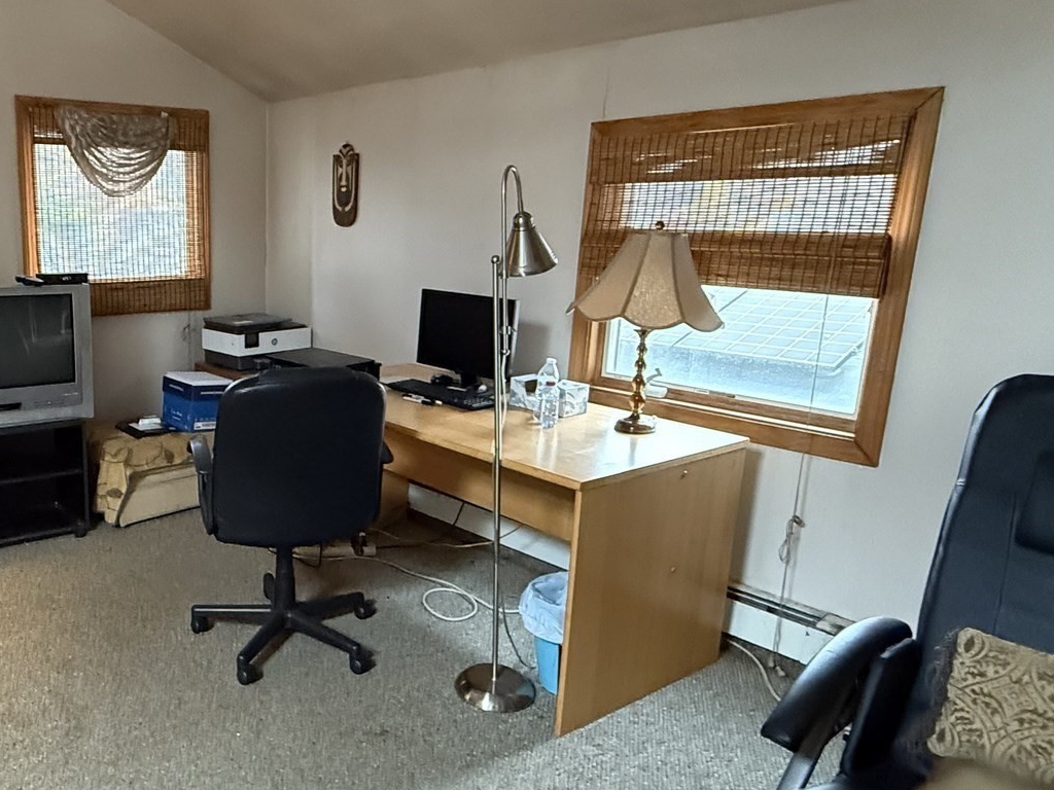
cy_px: 404
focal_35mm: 28
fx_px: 853
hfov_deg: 59.7
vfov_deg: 49.7
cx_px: 250
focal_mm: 2.22
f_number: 2.2
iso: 1250
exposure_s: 1/60
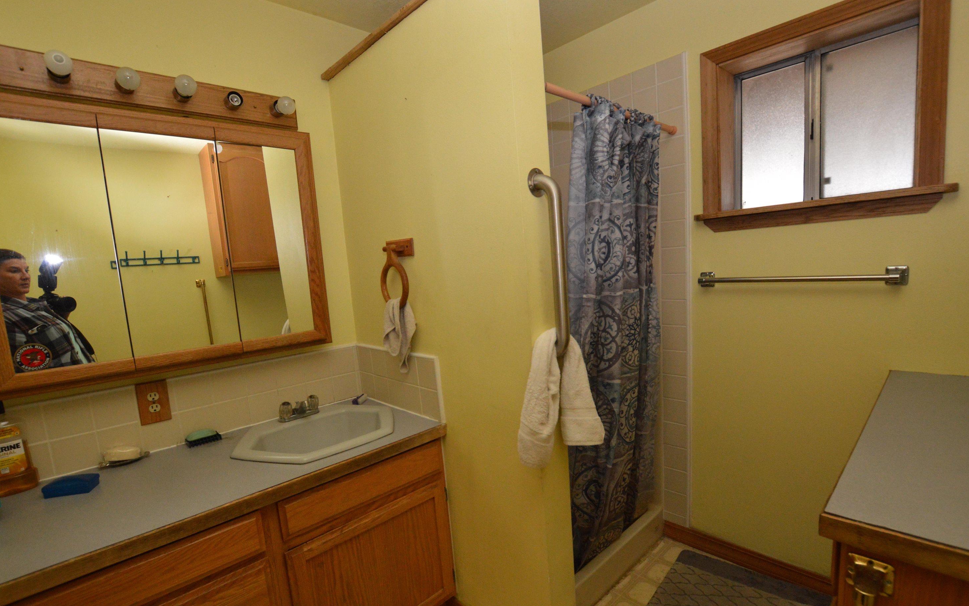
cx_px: 484
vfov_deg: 71.1
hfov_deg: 97.8
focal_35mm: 16
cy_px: 333
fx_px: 423
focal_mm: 10
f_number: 8
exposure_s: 1/200
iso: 1600
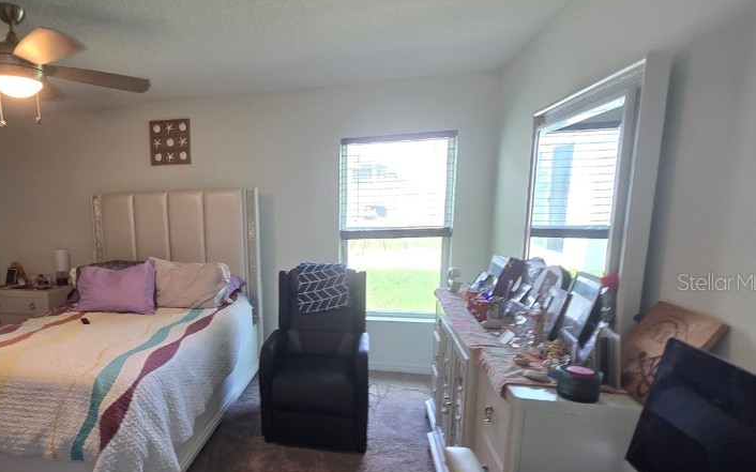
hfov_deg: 81.1
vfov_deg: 59.2
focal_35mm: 20
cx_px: 230
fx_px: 412
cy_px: 281
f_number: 2.2
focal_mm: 2.2
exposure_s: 1/60
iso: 125
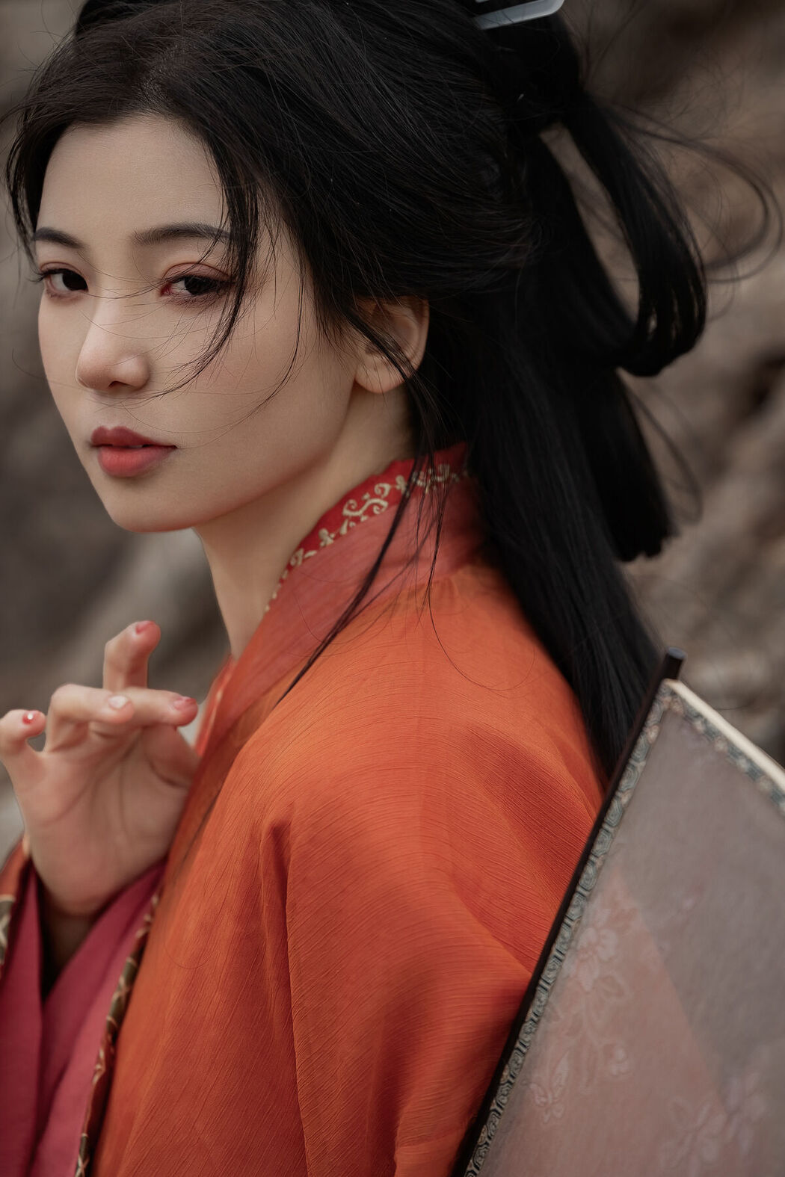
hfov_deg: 6.9
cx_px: 392
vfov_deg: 10.3
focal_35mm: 200
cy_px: 588
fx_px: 6541
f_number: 3.5
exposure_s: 1/320
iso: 200
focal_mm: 200
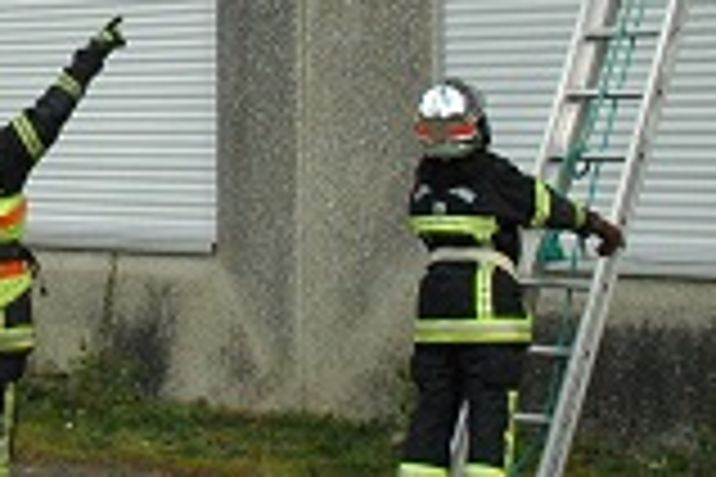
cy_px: -117
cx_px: -54
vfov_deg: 10.8
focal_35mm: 125
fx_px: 2486
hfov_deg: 16.0
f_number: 13
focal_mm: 22
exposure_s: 1/800
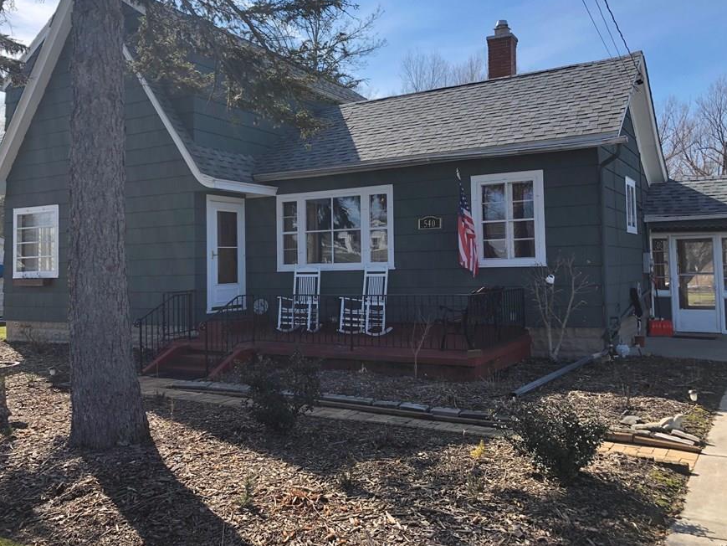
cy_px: 234
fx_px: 693
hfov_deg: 55.3
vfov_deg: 42.9
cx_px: 347
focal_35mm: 33
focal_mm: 3.99
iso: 20
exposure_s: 1/1012
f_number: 1.8
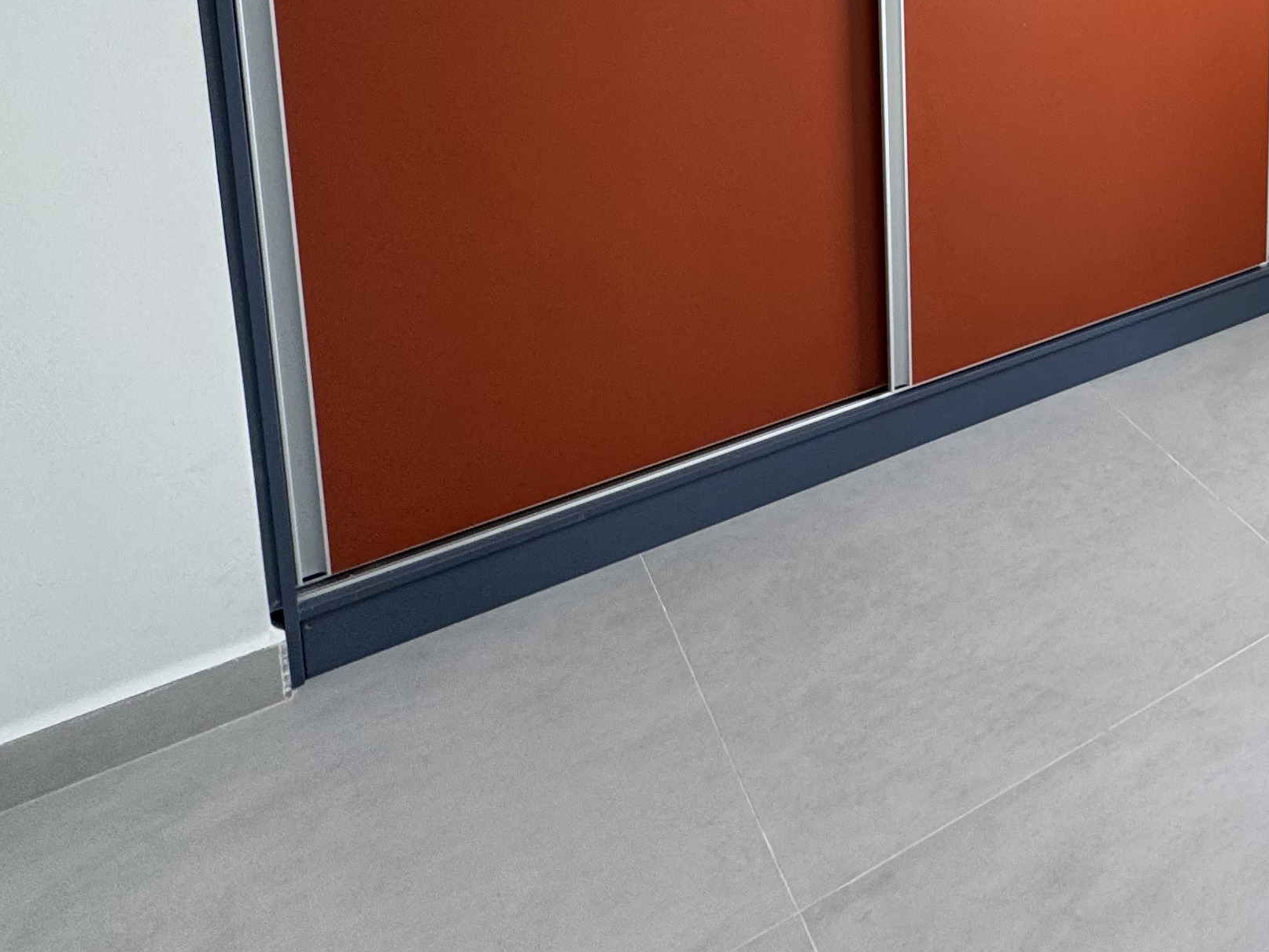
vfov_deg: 34.4
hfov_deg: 41.7
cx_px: 1396
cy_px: -130
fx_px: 1283
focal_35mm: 35
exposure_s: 1/99
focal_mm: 2.22
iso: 80
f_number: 2.2
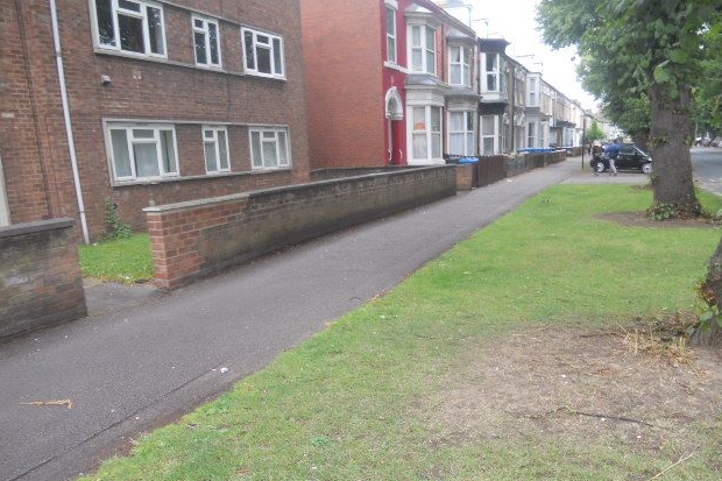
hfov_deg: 63.7
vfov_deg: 44.8
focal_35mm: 29
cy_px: 278
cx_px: 367
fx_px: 581
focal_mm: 4.9
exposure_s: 1/60
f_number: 3.2
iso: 80
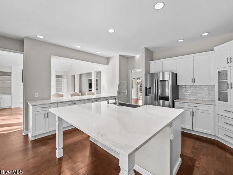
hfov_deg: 98.1
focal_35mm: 15
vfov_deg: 81.8
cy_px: 87
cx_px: 121
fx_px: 101
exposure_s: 1/3
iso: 320
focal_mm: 13
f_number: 9
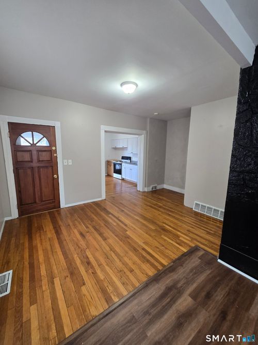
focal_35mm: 13
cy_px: 172
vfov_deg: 106.2
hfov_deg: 89.9
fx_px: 129
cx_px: 129
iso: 250
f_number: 2.2
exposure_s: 1/60
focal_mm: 2.2
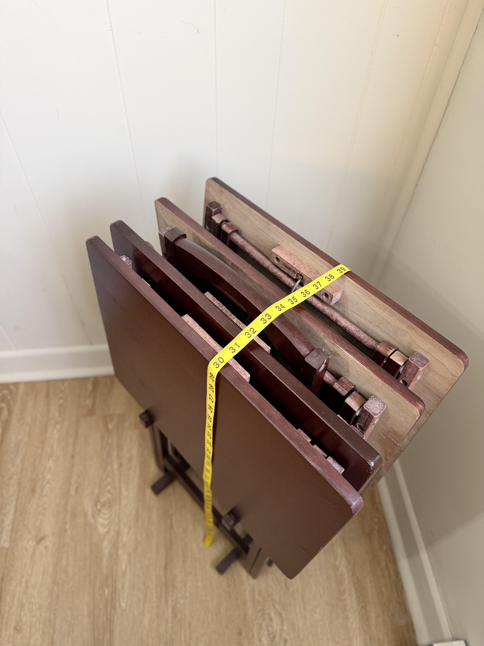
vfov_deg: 71.6
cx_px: 242
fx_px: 447
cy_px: 323
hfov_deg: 56.8
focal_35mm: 24
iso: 200
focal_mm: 6.76
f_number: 1.78
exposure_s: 1/60
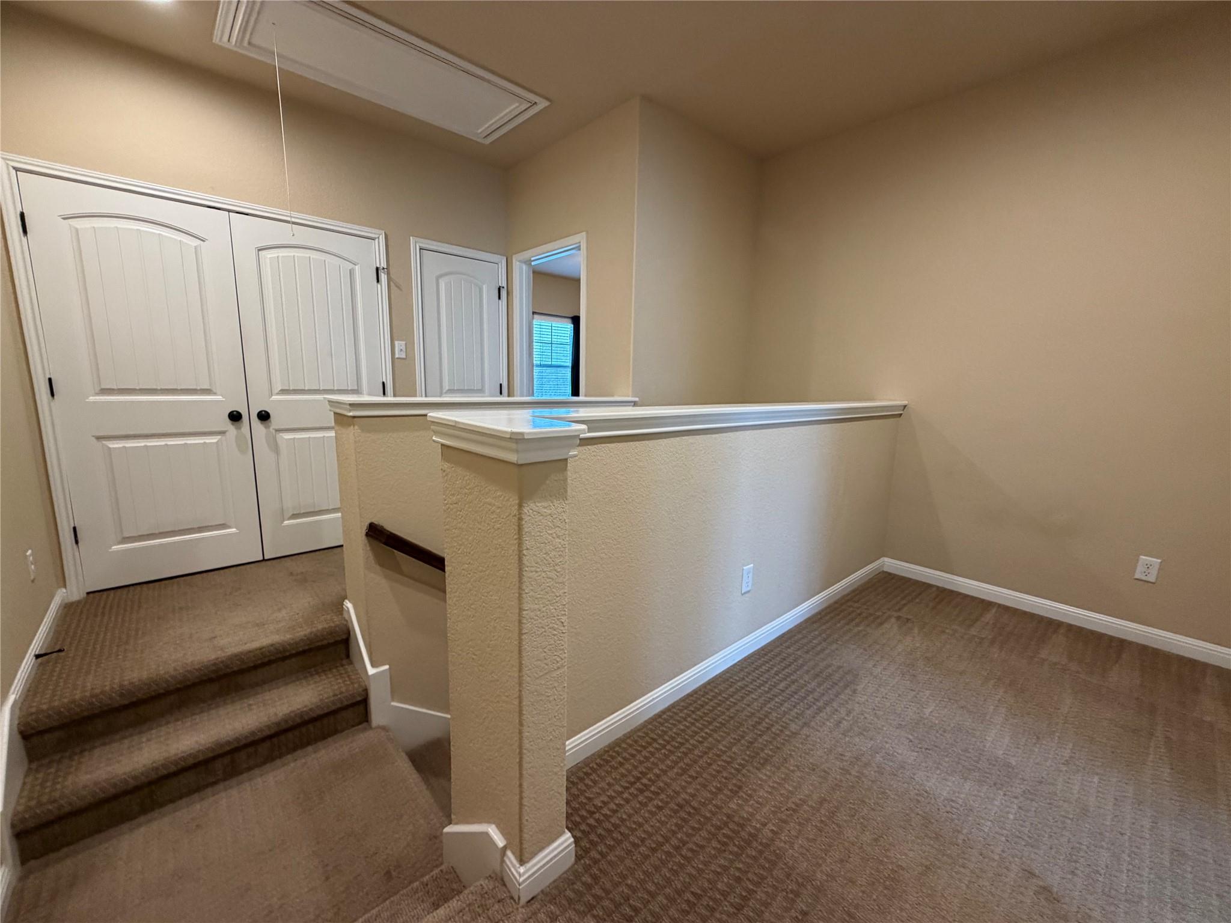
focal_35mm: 14
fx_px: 498
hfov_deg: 102.1
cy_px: 462
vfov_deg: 85.7
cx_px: 616
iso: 250
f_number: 2.2
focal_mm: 2.22
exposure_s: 1/60
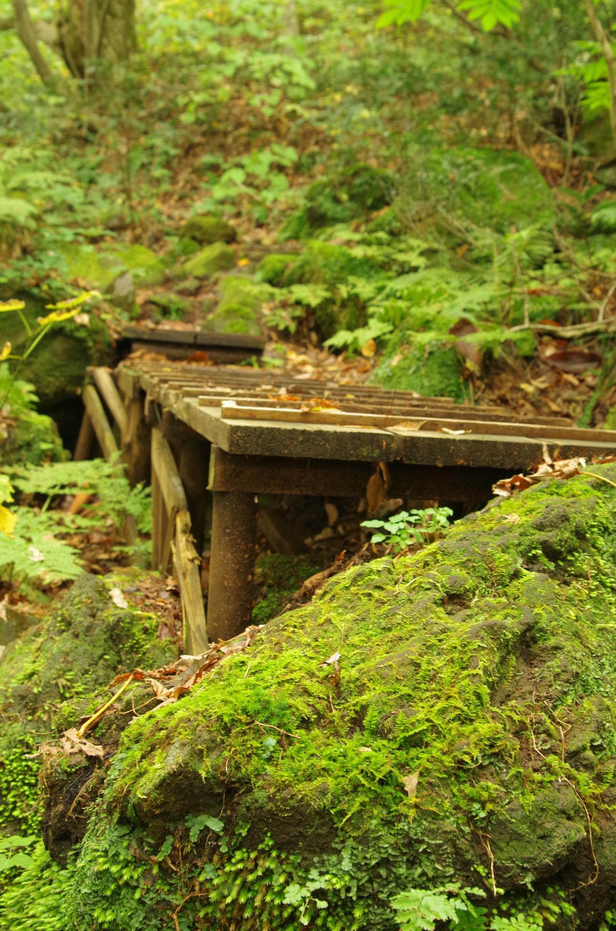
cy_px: 466
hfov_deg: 31.7
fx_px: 1083
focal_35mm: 42
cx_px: 308
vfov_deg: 46.5
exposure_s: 1/15
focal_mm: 28
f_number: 6.7
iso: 800
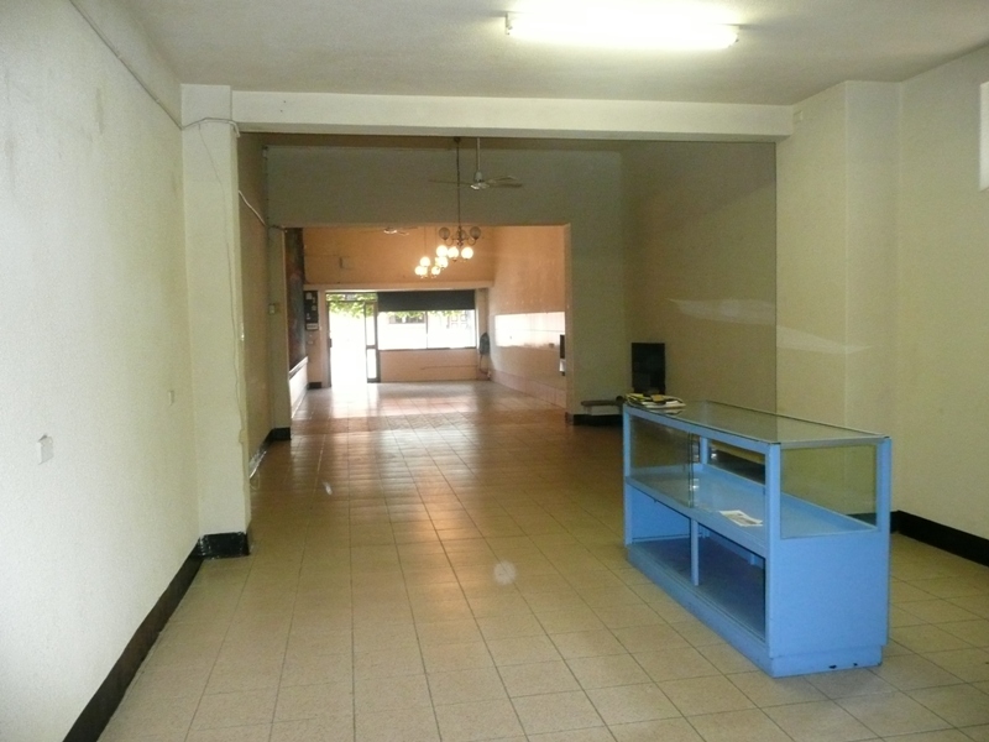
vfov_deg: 49.7
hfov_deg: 63.4
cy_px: 371
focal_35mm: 28
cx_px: 494
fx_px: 800
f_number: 3.3
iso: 500
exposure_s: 1/30
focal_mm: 4.6
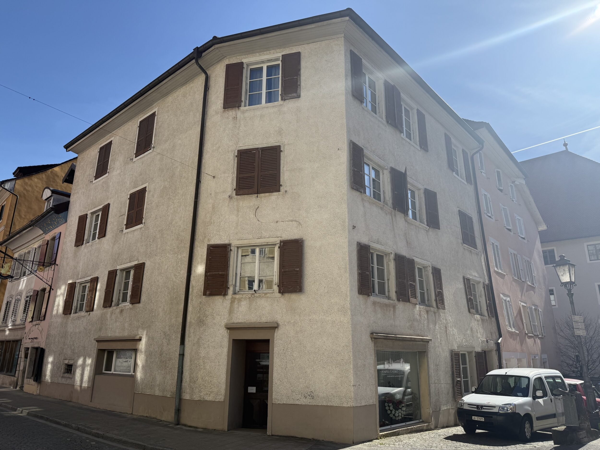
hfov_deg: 71.6
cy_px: 225
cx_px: 300
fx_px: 416
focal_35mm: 24
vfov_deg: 56.8
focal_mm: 6.76
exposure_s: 1/5714
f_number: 1.78
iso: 100
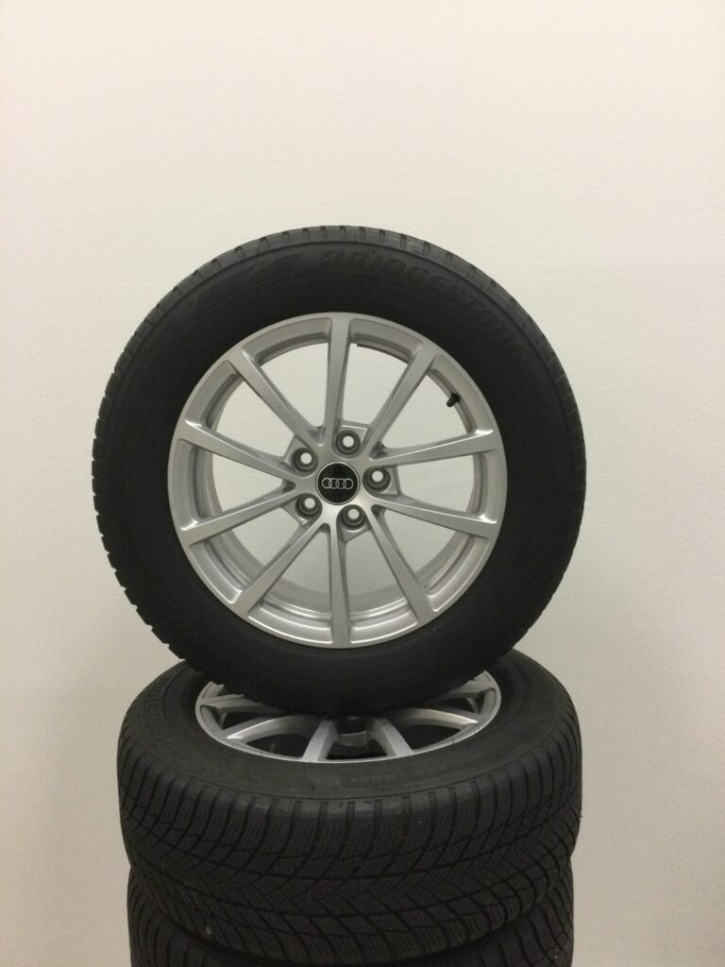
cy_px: 484
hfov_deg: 45.4
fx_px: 866
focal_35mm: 31
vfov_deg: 58.4
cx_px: 362
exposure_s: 1/33
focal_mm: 3.3
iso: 160
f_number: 2.4
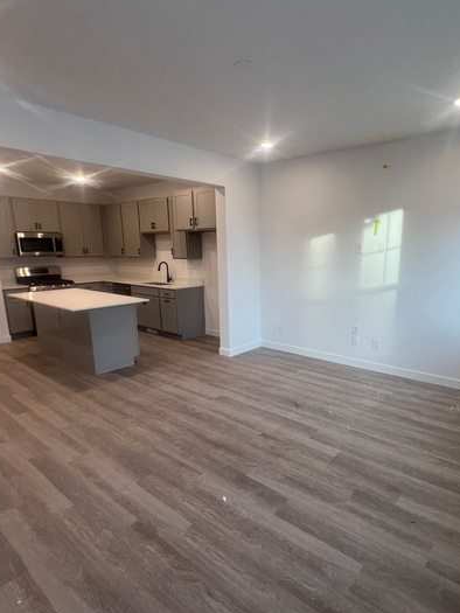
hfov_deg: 68.2
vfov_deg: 84.5
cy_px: 327
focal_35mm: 19
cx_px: 271
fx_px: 337
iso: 80
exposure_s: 1/120
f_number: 1.8
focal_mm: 1.57
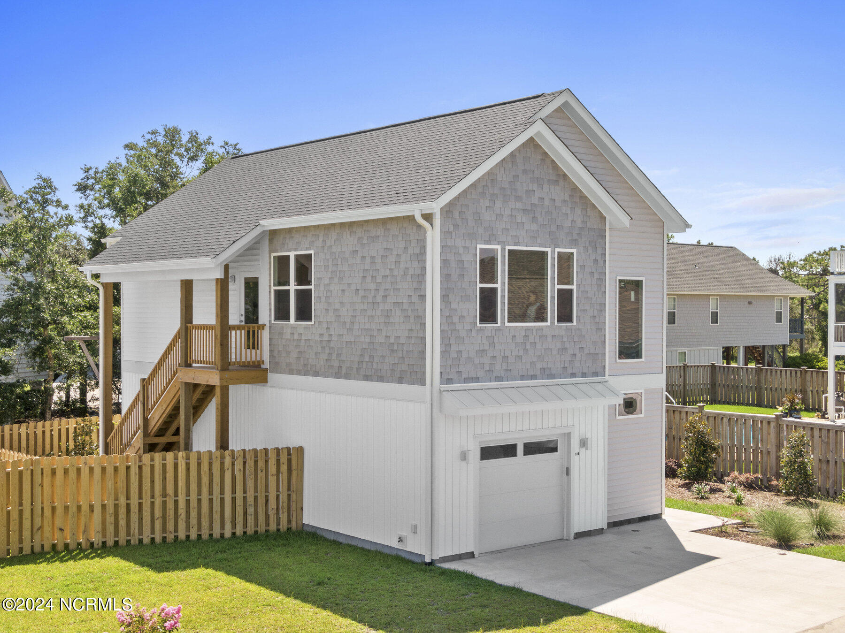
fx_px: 1123
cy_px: 316
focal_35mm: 46
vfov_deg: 31.5
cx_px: 422
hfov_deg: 41.2
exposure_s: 1/100
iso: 100
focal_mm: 8.06
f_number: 6.1
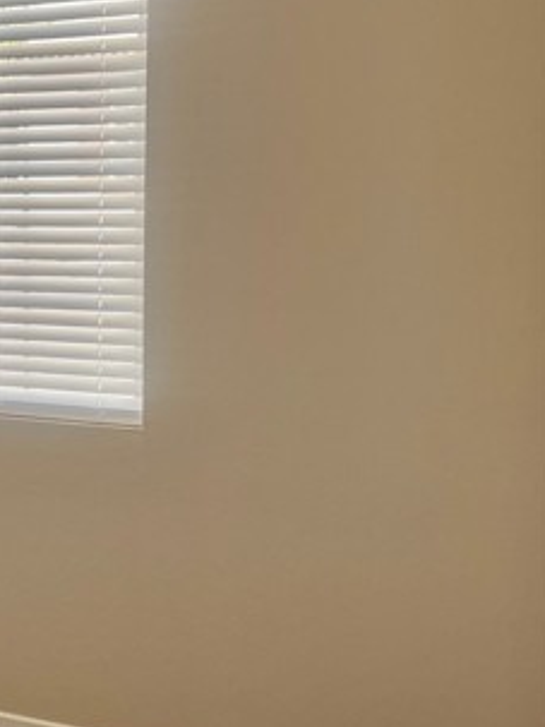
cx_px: -22
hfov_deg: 25.1
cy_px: 290
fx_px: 1155
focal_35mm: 55
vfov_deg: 34.8
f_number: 1.5
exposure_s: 1/120
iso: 40
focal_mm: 5.7
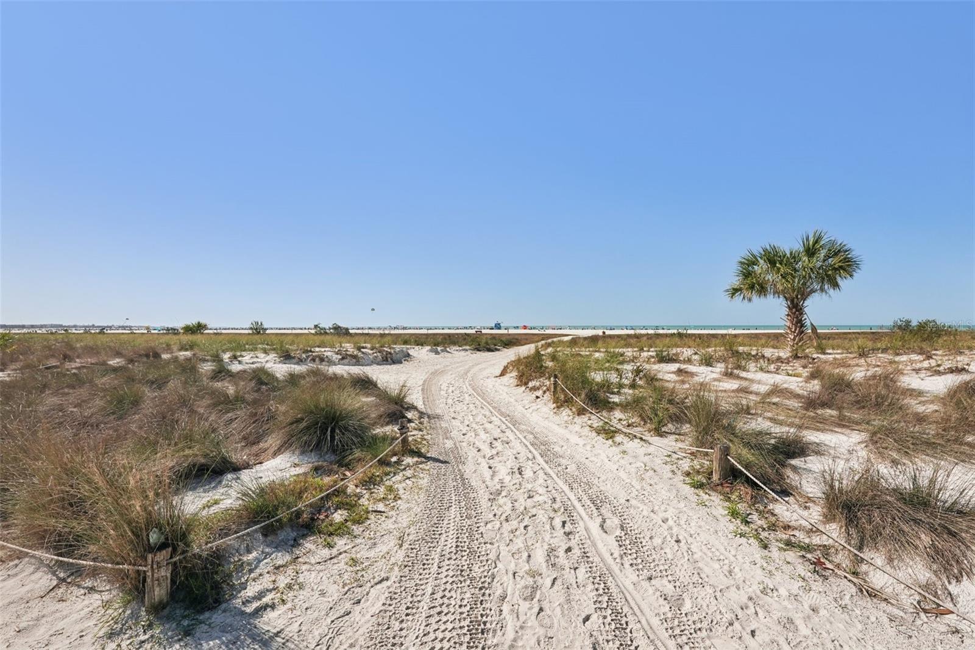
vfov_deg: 73.7
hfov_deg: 96.7
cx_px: 488
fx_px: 433
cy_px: 325
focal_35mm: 16
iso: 400
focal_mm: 16
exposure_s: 1/2500
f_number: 8
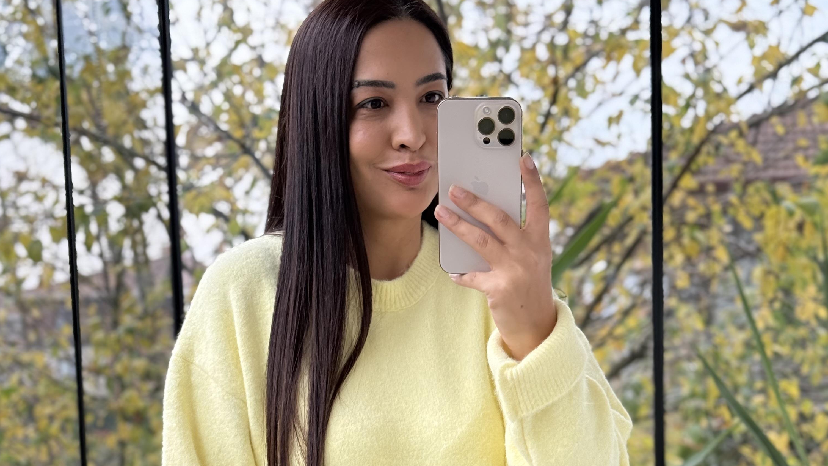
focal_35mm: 70
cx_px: 413
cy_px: 485
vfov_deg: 16.8
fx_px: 1537
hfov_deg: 30.2
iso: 100
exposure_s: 1/242
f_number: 1.78
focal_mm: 6.76
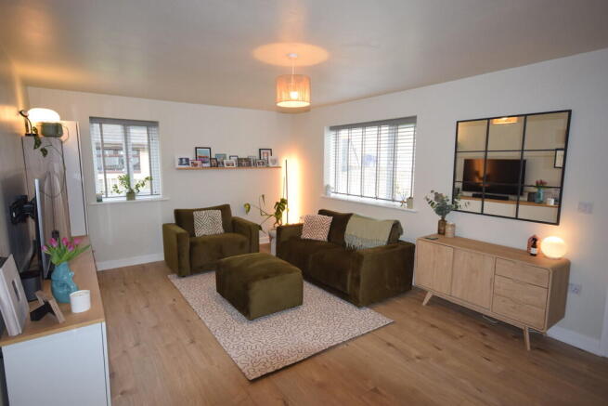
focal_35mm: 20
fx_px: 329
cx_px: 304
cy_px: 203
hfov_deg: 85.4
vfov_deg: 63.2
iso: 900
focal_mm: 13
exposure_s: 1/60
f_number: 4.5
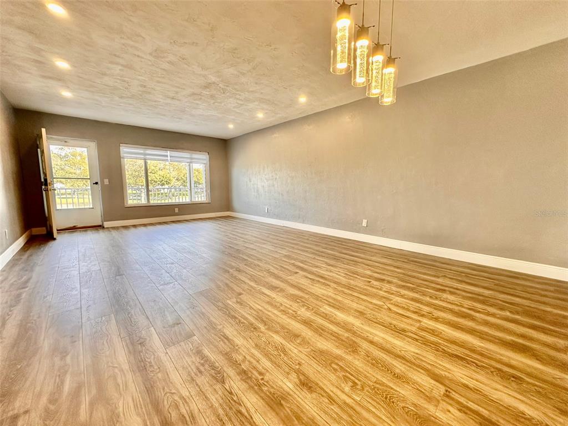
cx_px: 284
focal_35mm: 14
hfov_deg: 102.1
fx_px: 230
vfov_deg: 85.7
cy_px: 213
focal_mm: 2.22
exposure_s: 1/120
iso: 125
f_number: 2.2
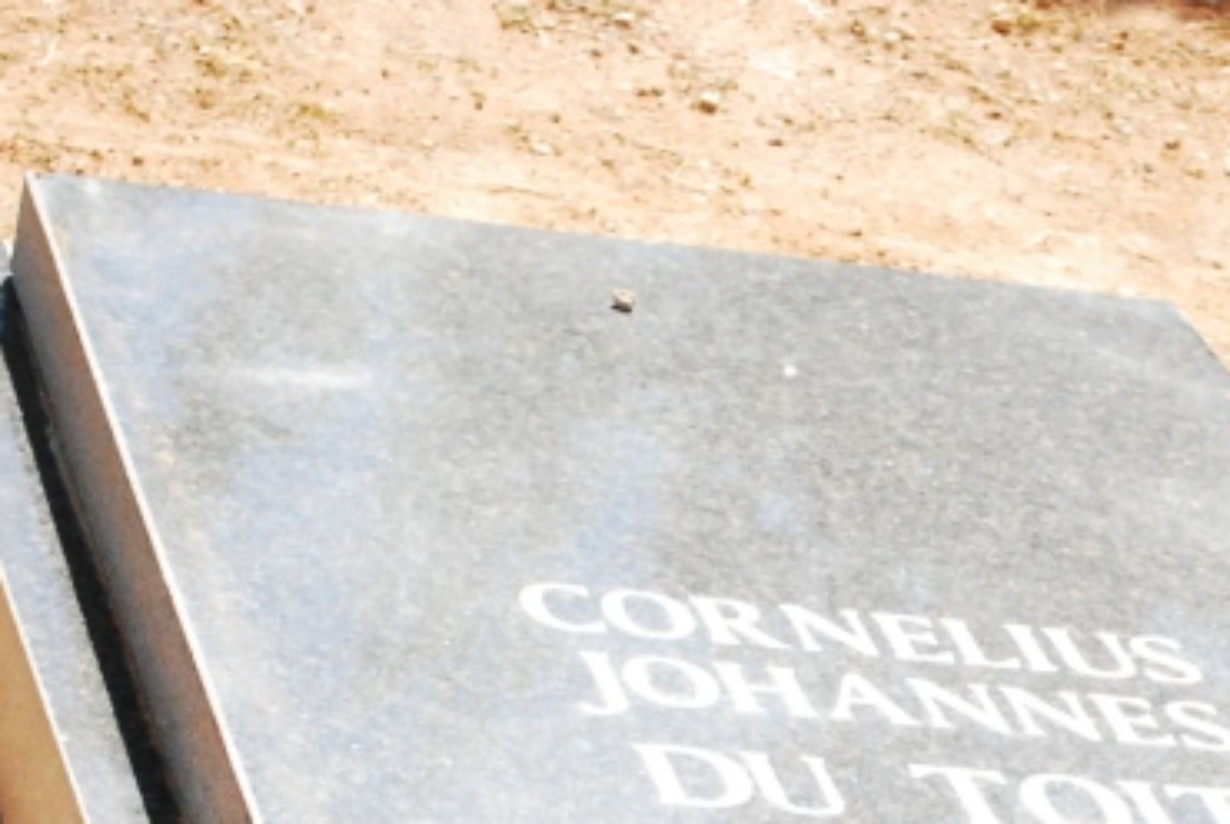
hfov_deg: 14.5
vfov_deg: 9.6
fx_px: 4825
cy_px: 1105
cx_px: 898
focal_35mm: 141
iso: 1600
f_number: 5
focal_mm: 34
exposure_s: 1/4000
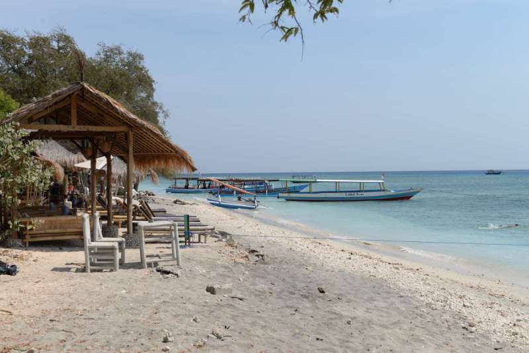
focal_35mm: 48
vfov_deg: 28.1
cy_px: 176
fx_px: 706
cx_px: 264
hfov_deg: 41.1
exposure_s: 1/320
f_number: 9
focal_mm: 48
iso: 100
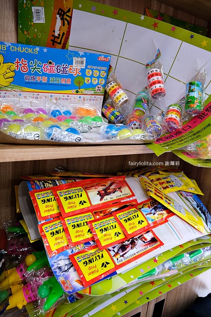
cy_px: 158
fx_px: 246
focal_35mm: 28
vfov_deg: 65.5
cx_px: 106
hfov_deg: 46.4
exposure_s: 1/100
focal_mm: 18.9
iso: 1250
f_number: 4.5
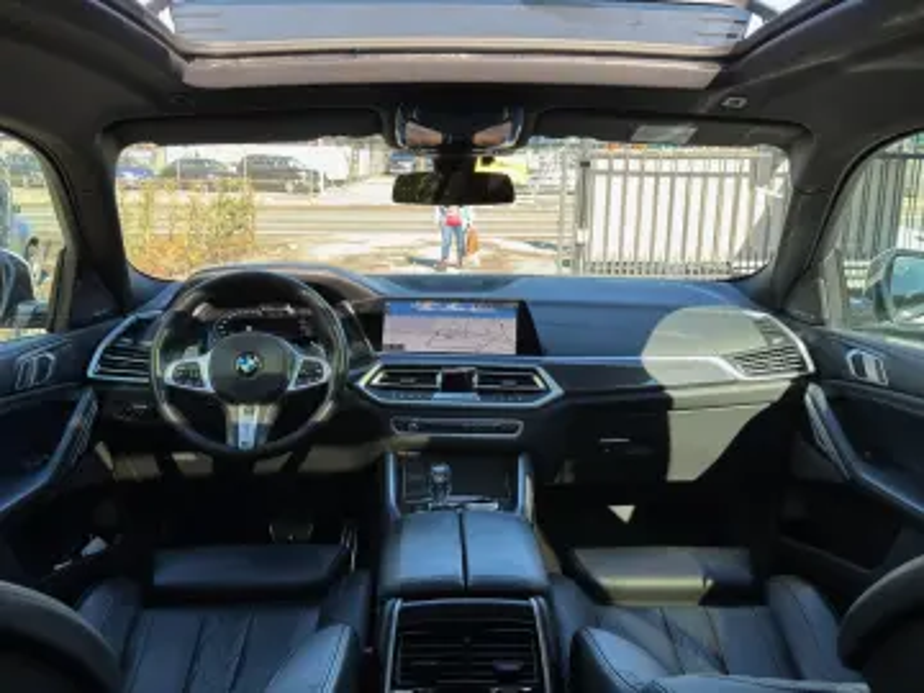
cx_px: 462
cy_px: 346
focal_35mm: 34
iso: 64
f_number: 1.78
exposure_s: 1/337
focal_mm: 6.76
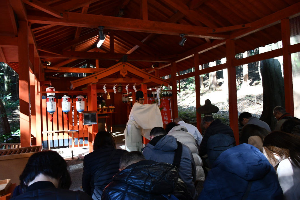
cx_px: 150
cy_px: 100
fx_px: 225
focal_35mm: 27
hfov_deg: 67.4
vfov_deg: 47.9
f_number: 3.5
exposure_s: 1/125
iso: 900
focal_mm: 18
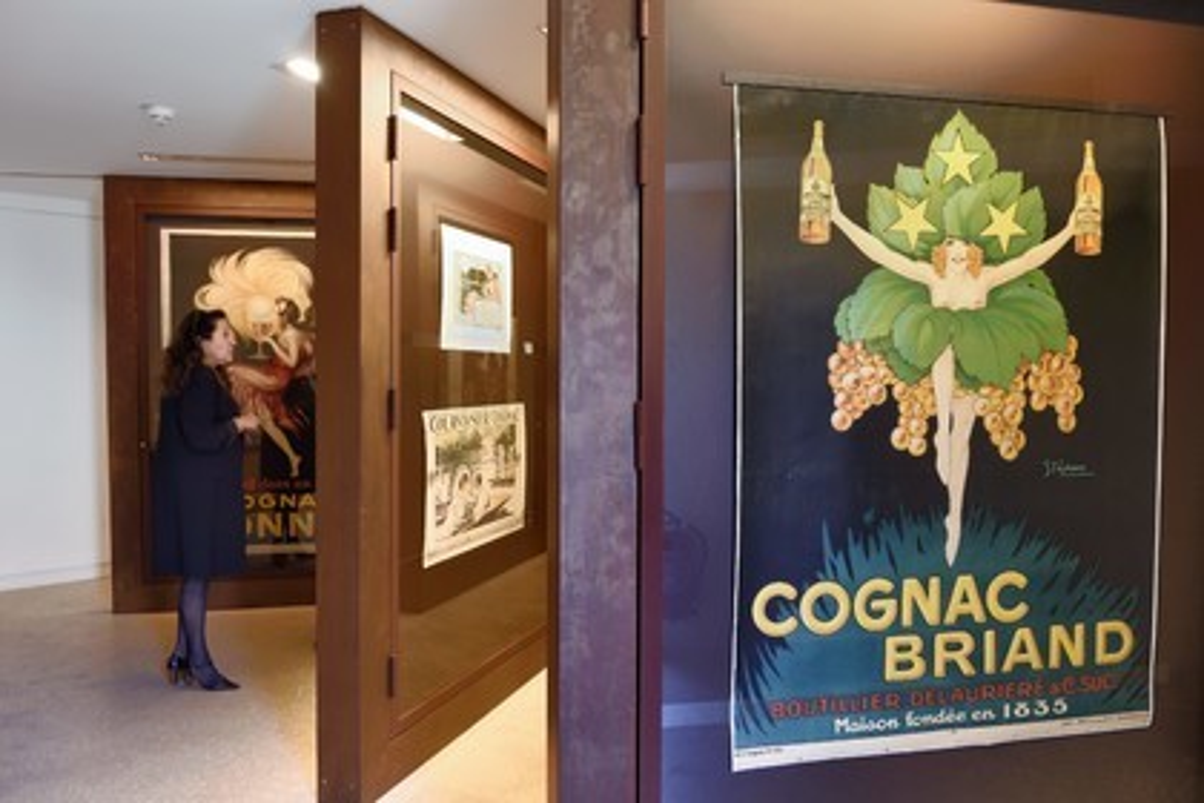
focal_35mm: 24
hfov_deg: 73.7
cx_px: 602
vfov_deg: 53.1
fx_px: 803
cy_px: 402
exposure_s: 1/15
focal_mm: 24
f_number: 6.3
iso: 1600
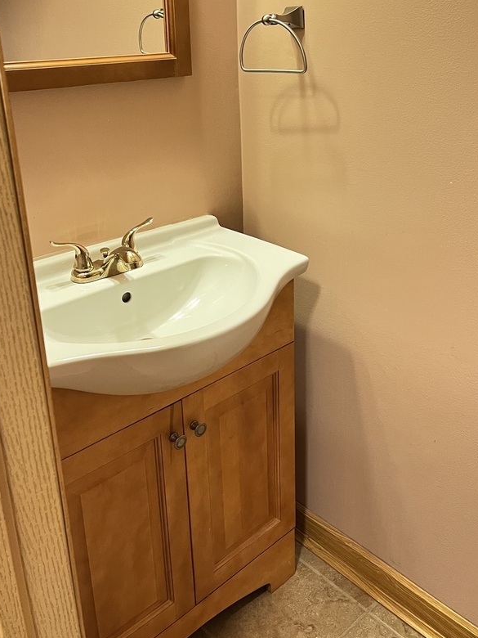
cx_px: 295
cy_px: 244
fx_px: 663
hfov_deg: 39.4
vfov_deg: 50.9
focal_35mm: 36
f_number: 1.6
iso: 320
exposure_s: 1/60
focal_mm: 5.1
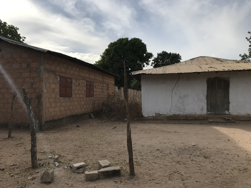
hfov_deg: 63.4
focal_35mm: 28
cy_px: 94
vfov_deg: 49.7
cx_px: 126
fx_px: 203
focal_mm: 3.99
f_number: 1.8
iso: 20
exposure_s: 1/3195
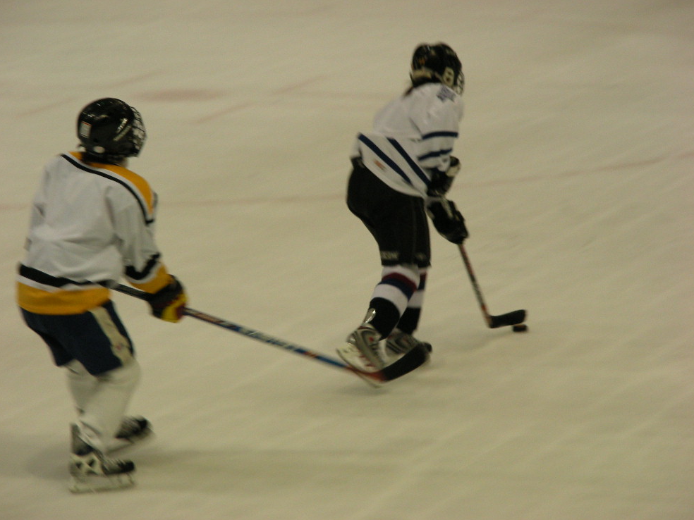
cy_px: 252
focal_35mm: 204
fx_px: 4090
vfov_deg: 7.3
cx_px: 346
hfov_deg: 9.7
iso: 200
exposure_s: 1/44.7
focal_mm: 32.7
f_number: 3.5
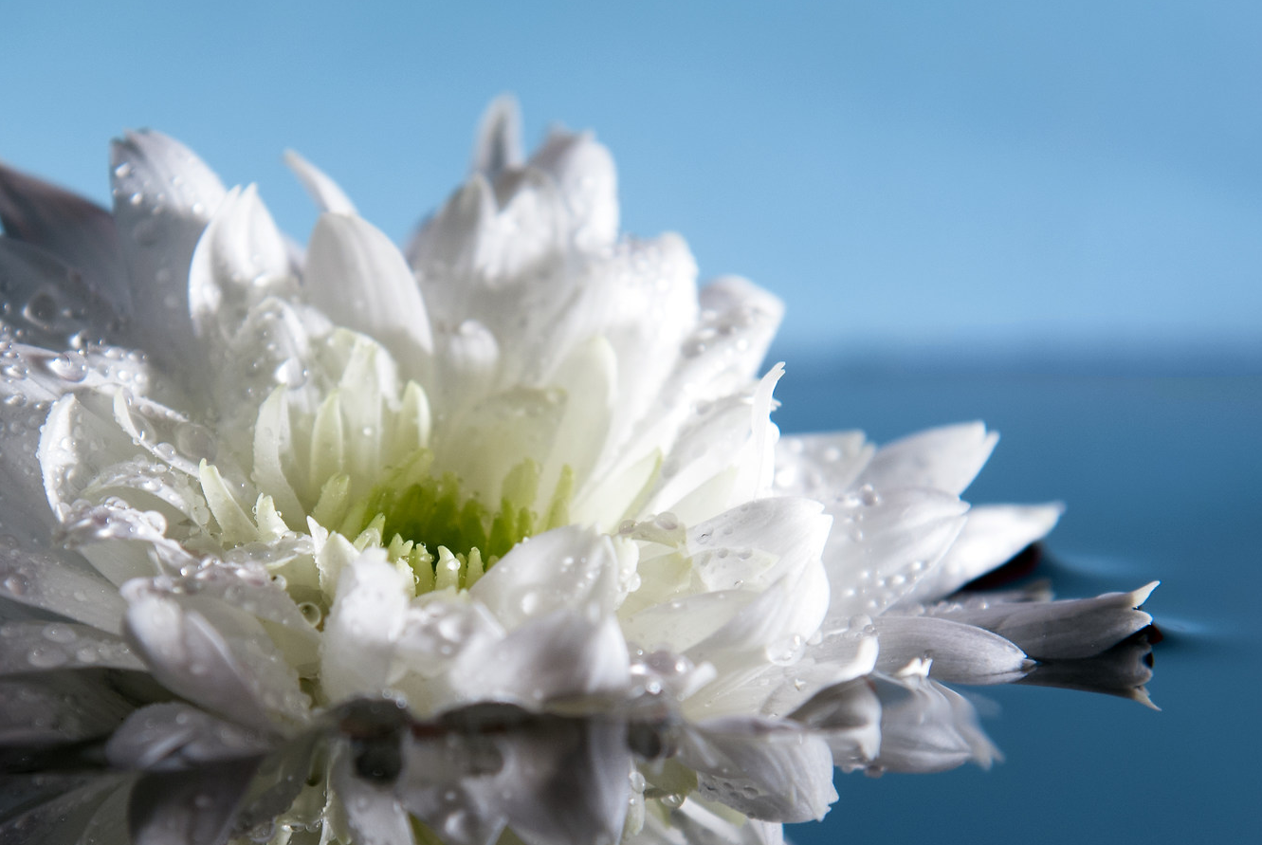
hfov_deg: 7.2
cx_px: 476
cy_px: 536
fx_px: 9964
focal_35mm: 284
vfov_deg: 4.9
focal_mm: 105
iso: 100
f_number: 7.1
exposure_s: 1/5
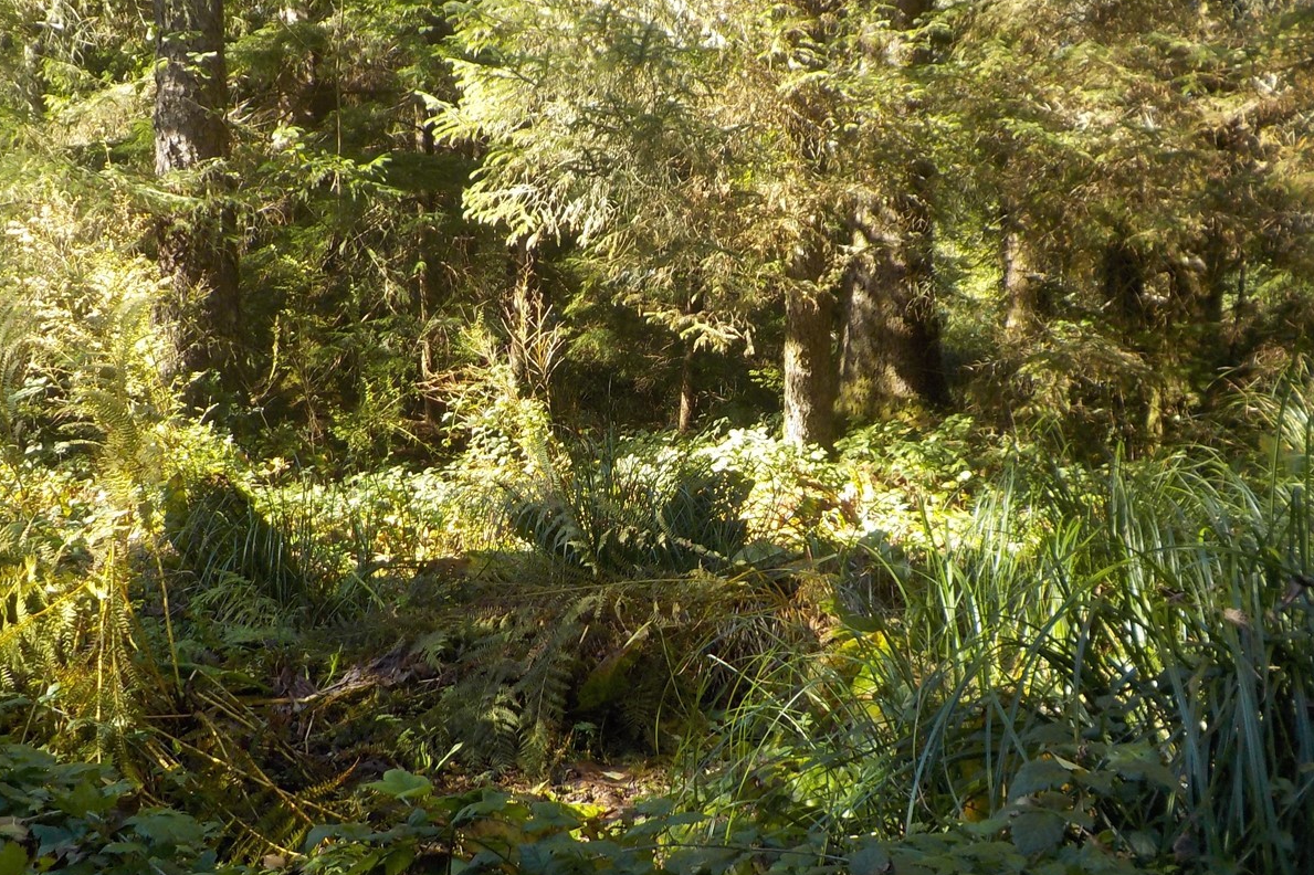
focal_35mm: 42
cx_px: 627
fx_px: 1532
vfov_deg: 31.9
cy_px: 436
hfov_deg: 46.4
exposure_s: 1/100
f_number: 3.3
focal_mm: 4.1
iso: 125
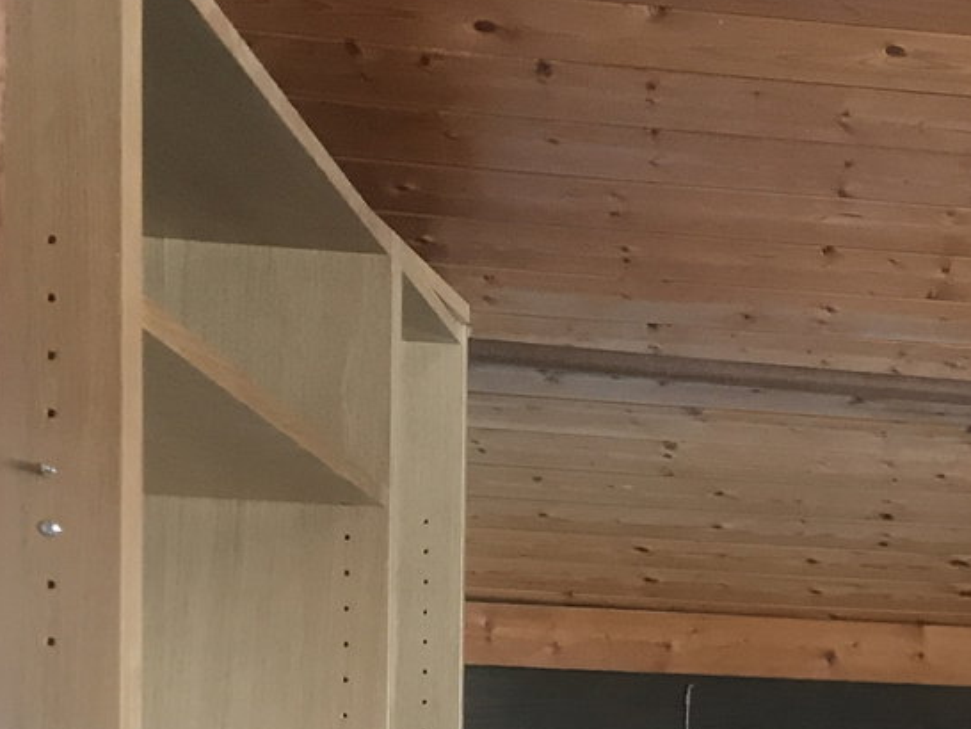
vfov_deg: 16.9
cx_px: 1243
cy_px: 955
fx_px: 2301
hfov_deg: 21.6
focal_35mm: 82
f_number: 1.8
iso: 64
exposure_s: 1/17
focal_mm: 3.99
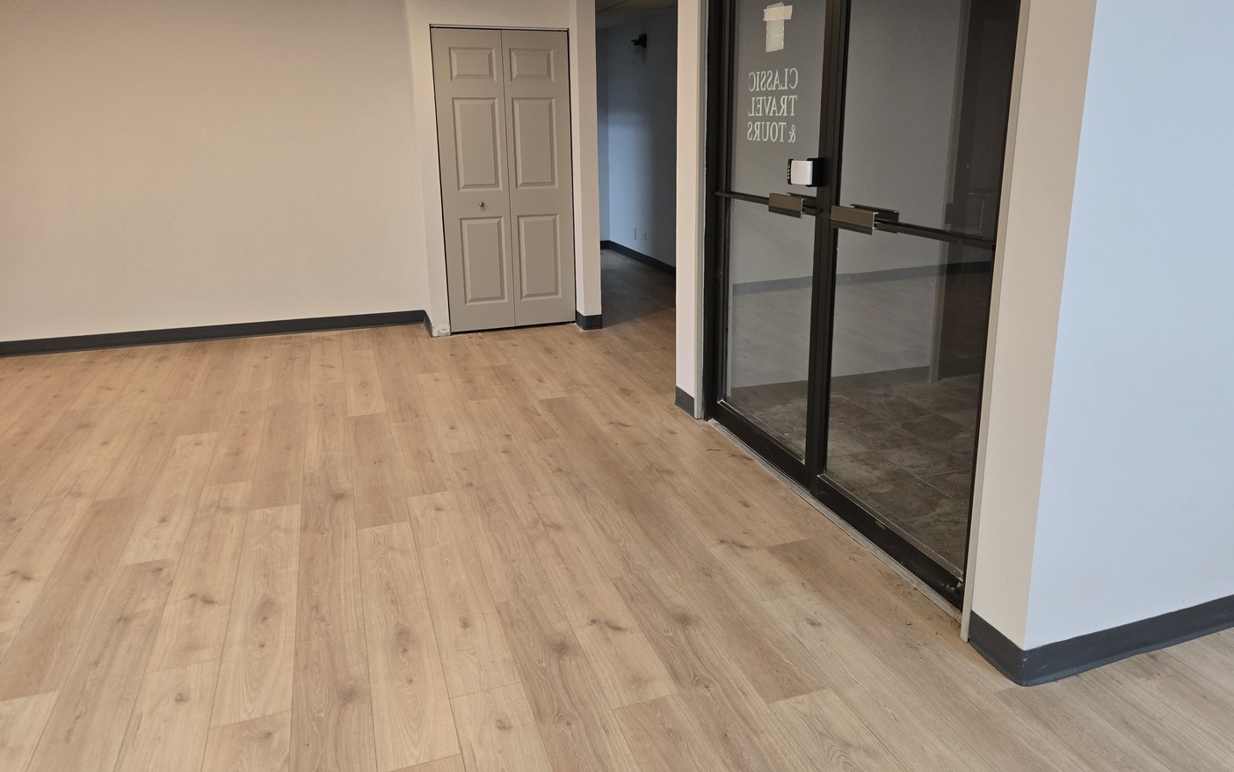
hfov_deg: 72.5
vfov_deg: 49.1
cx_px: 630
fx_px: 841
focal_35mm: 25
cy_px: 321
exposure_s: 1/120
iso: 400
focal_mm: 5.4
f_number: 1.8
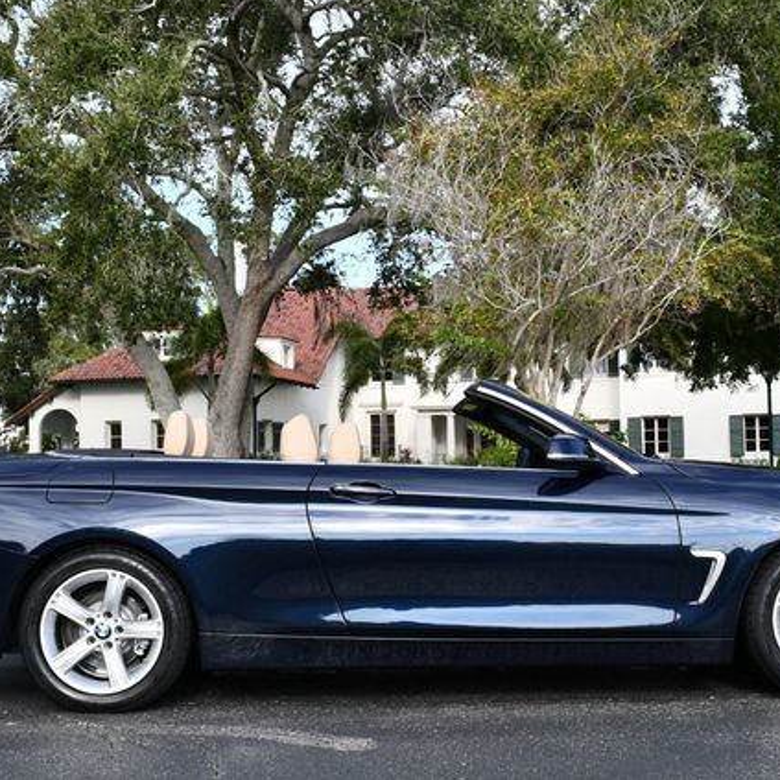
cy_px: 387
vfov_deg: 31.6
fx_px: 1377
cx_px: 424
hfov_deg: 31.6
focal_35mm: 54
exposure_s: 1/250
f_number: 8
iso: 200
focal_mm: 21
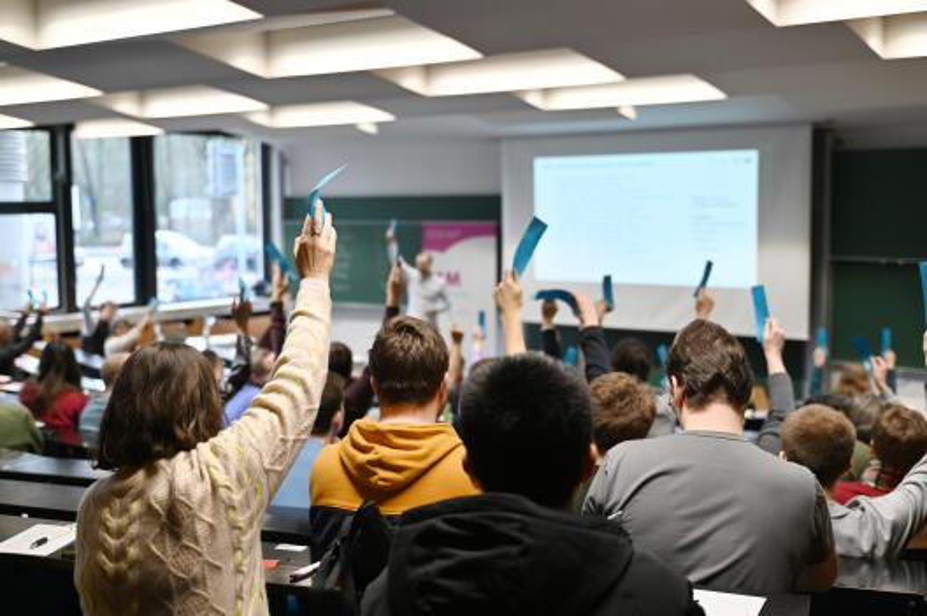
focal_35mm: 43
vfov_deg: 31.1
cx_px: 464
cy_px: 308
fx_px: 1106
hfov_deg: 45.5
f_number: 2.8
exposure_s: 1/200
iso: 400
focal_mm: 43
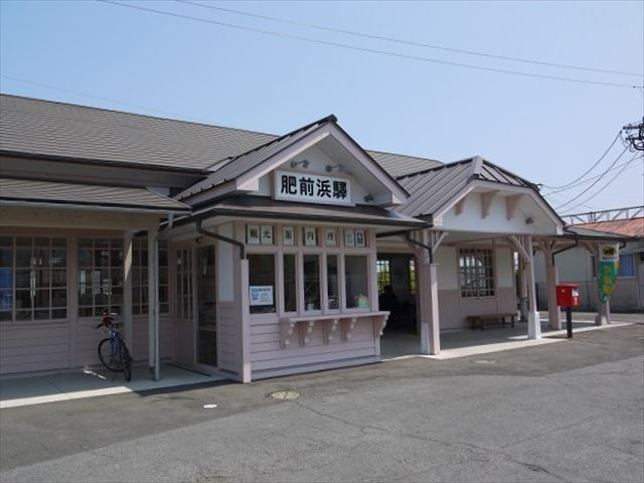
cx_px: 322
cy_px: 242
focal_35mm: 28
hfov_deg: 63.4
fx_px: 521
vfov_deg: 49.7
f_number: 8
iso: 160
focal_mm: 14
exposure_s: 1/400
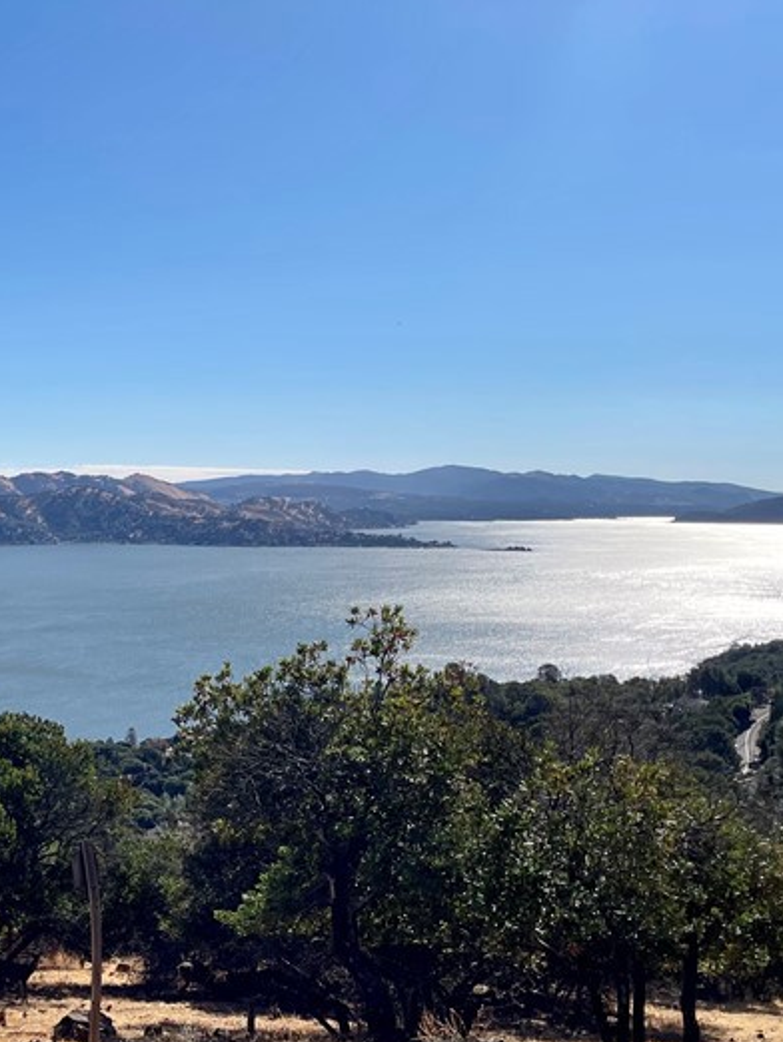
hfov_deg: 28.0
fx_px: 1537
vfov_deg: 37.3
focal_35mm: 51
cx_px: 154
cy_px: 651
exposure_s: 1/8403
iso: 50
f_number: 1.6
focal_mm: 4.2
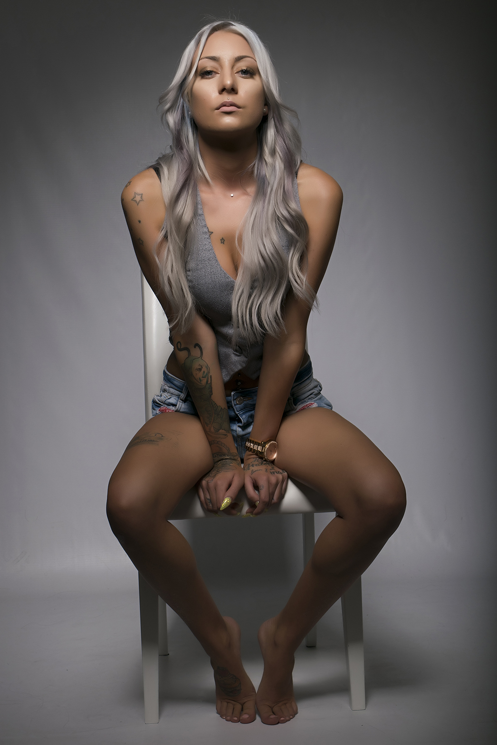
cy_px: 372
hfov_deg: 22.6
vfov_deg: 33.4
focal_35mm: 60
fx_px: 1242
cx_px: 248
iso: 100
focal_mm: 40
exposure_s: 1/200
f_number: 11
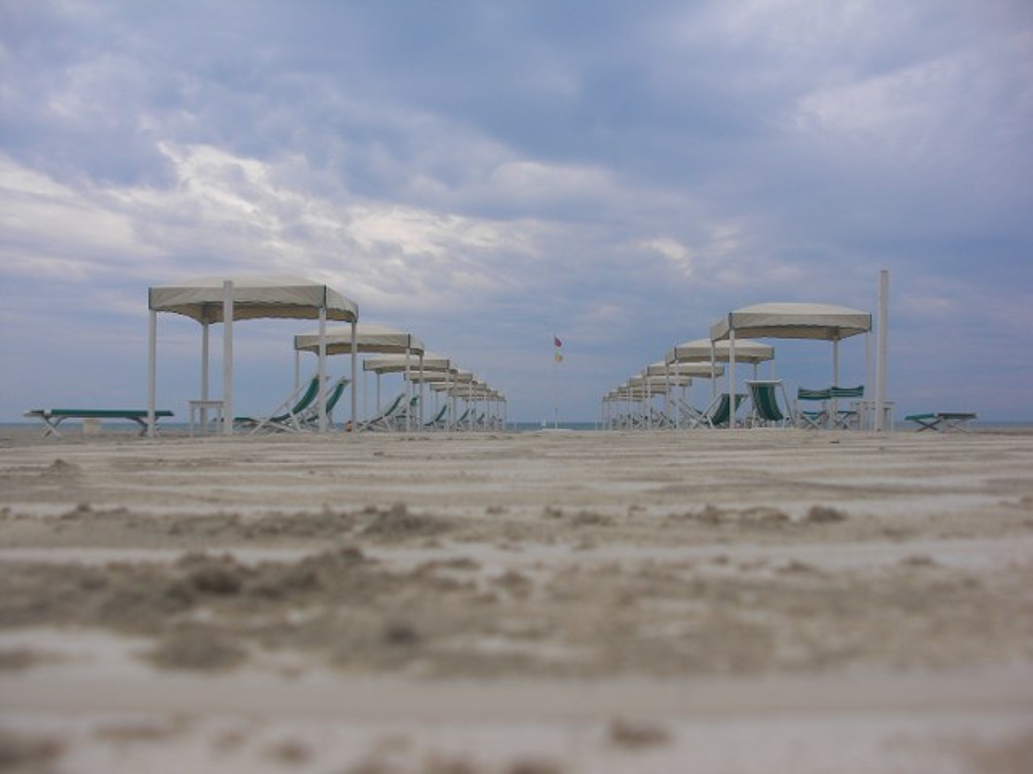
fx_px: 1074
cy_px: 387
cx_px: 516
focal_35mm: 36
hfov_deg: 51.4
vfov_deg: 39.7
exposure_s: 1/125
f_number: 7.9
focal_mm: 6.3
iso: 50
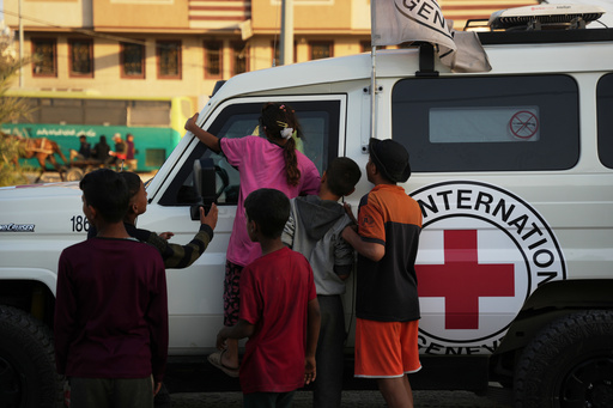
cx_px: 306
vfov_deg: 21.2
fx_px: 1091
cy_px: 204
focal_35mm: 64
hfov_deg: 31.4
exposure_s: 1/1250
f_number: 2.8
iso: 100
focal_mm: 64.1
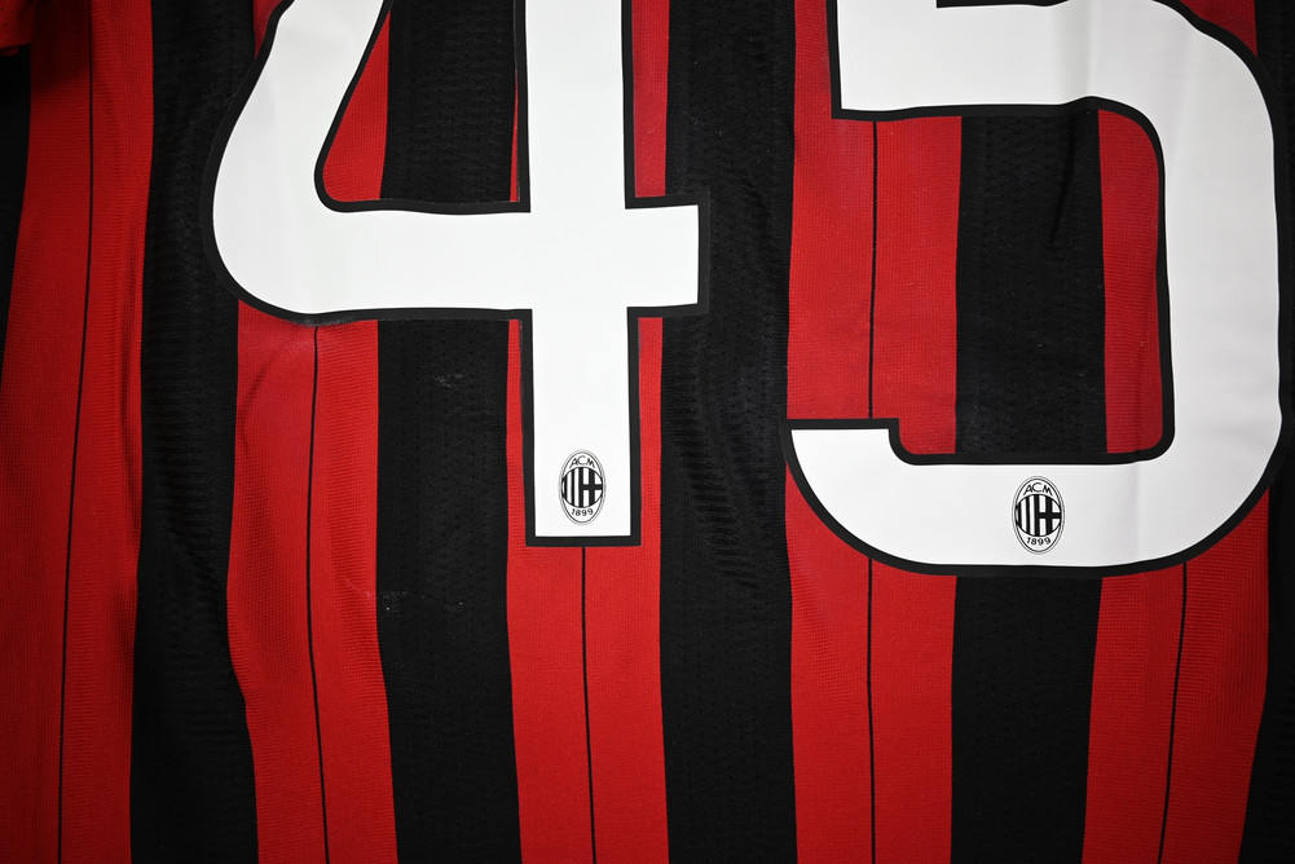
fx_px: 864
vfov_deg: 53.2
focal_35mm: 24
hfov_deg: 73.7
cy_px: 432
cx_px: 648
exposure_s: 1/125
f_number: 4
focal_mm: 24
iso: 200
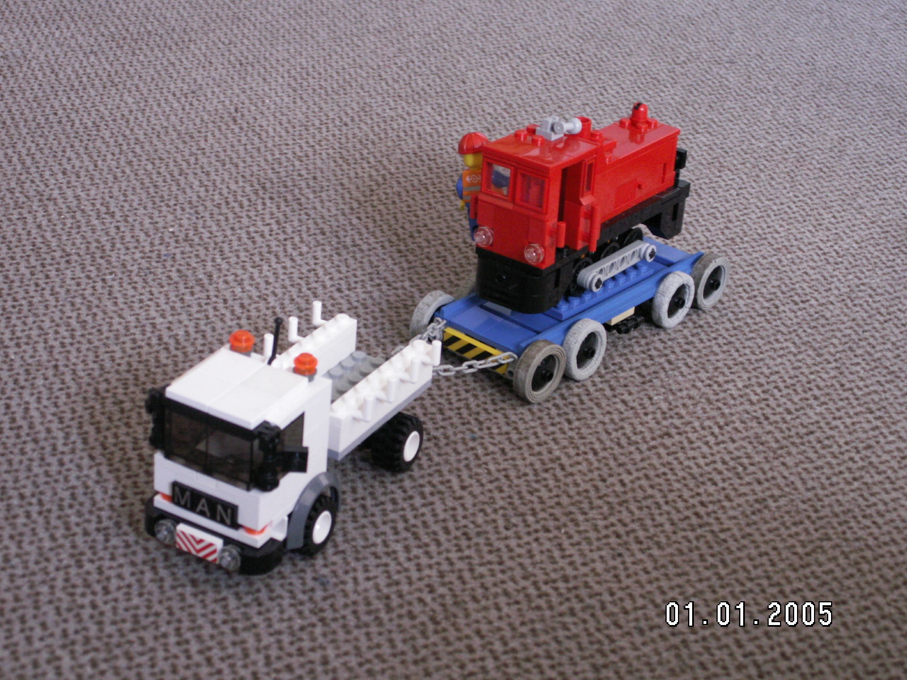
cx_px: 454
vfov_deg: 23.7
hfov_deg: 31.2
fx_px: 1625
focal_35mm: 62
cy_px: 340
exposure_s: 1/15
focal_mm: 10.28
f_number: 3.2
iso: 160
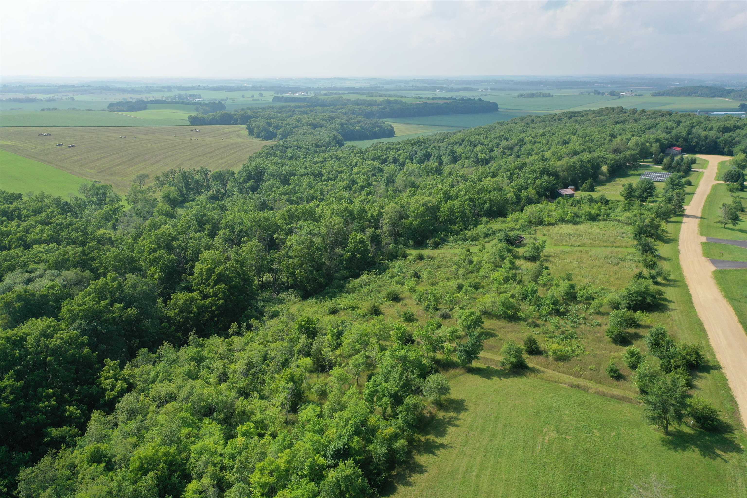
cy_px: 249
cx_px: 374
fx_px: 581
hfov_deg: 65.5
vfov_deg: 46.4
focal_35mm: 28
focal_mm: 10.26
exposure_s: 1/1600
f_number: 2.8
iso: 100
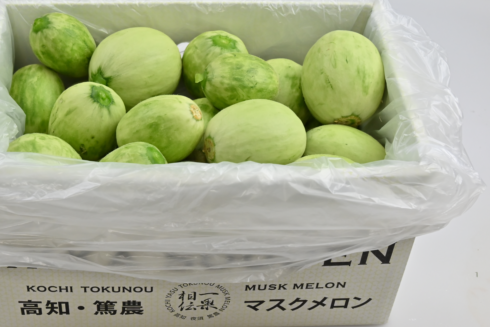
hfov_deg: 32.7
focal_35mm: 61
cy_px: 177
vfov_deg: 22.3
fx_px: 831
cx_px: 187
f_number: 11
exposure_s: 1/50
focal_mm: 47
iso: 720
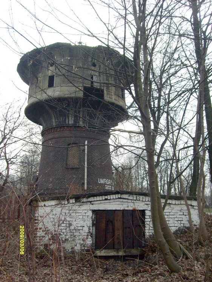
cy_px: 141
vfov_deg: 52.6
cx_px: 106
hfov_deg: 40.7
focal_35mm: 35
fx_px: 286
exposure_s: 1/90
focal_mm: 5.8
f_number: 7.1
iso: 80
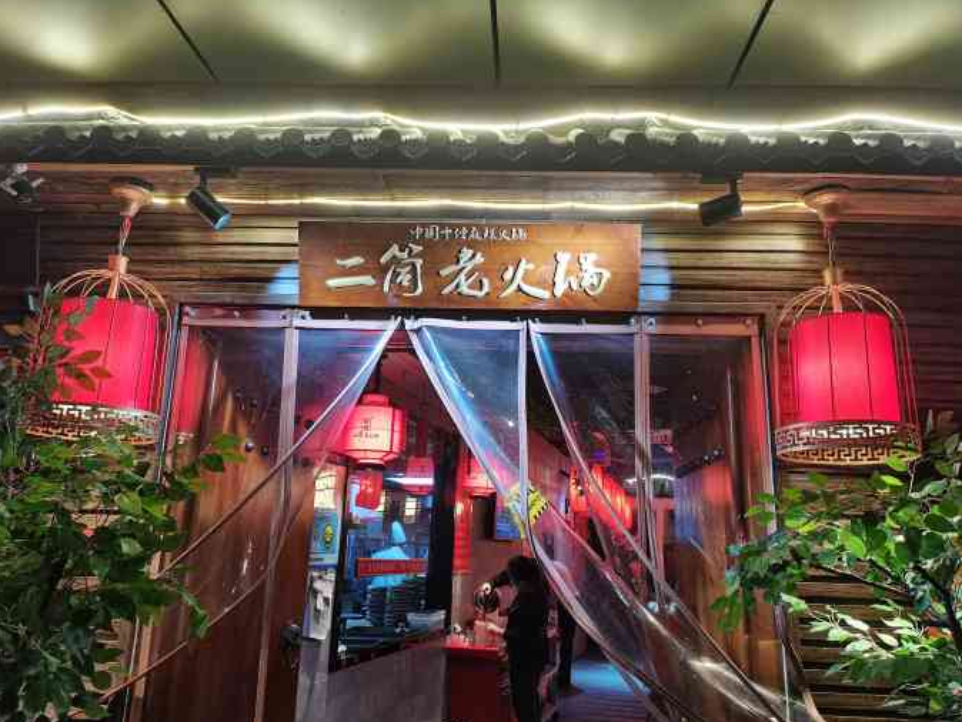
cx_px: 494
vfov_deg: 51.4
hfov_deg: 65.3
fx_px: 751
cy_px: 362
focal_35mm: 27
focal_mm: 5.58
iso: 250
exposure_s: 1/50
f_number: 1.8
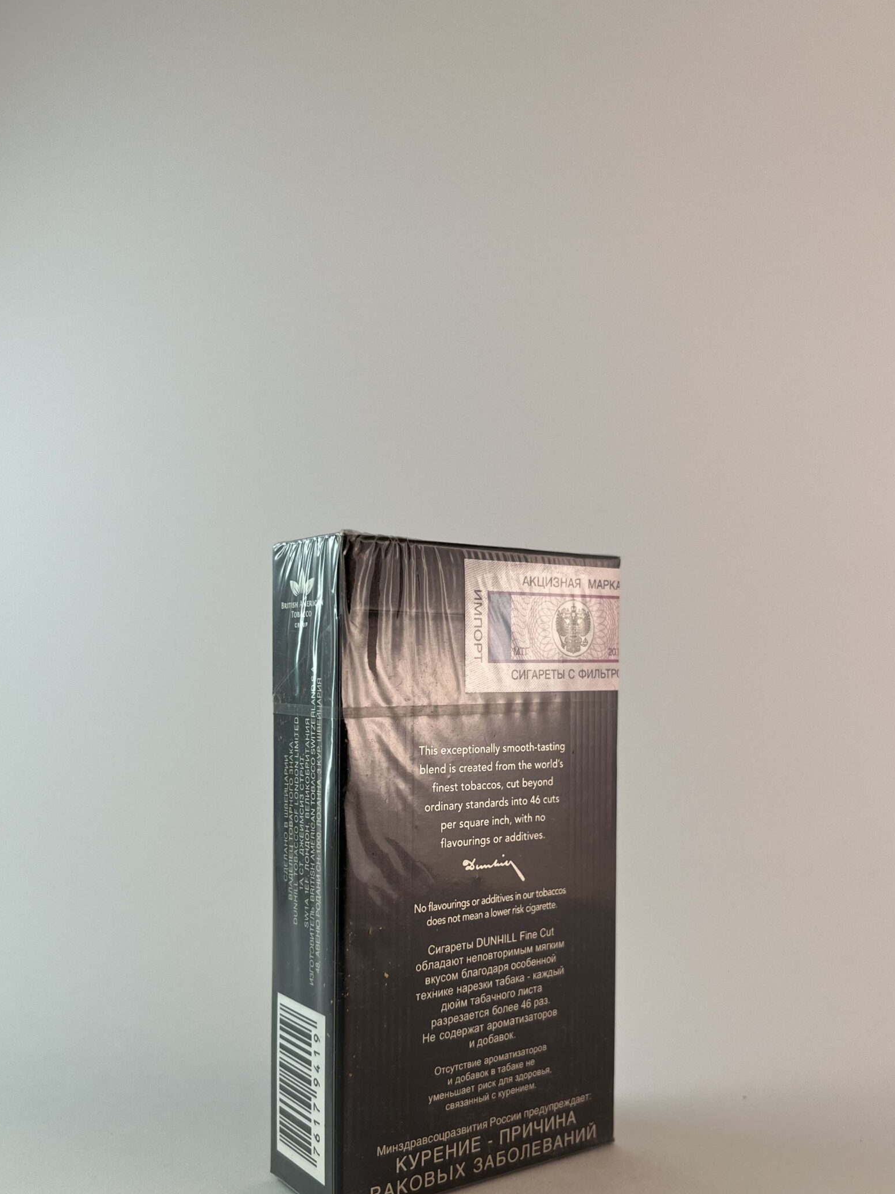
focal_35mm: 32
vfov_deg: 56.5
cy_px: 693
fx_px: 1103
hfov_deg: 44.2
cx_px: 433
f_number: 1.6
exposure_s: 1/367
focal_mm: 5.1
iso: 50
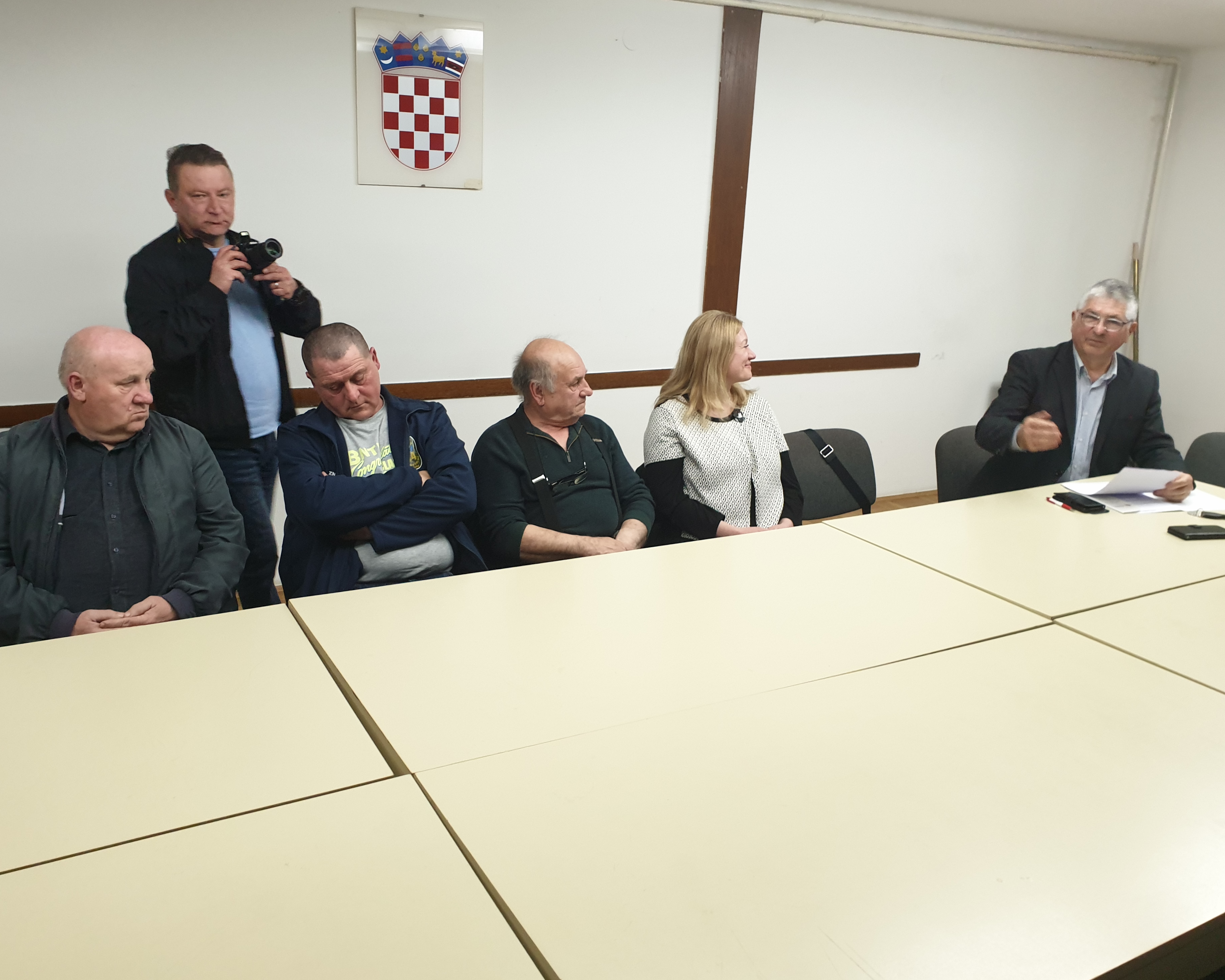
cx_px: 592
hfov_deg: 62.2
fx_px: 1015
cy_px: 496
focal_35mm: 28
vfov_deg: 51.5
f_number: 2.4
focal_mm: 4.3
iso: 320
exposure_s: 1/33
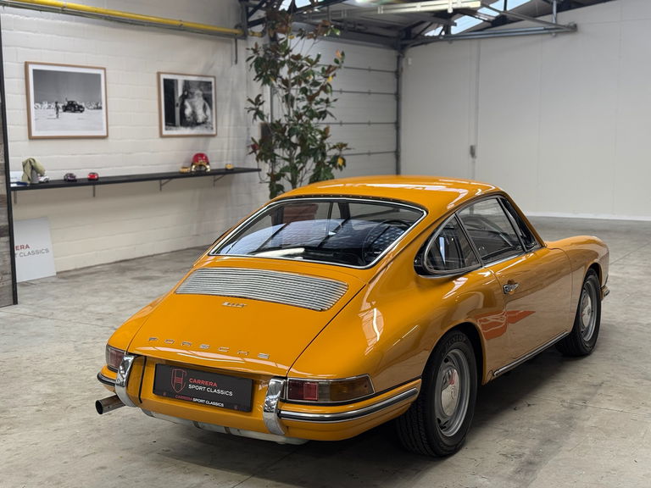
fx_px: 903
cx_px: 326
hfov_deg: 39.7
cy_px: 244
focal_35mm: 48
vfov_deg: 30.3
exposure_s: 1/50
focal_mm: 6.76
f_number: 1.78
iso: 160
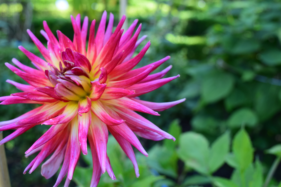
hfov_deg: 43.6
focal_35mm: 45
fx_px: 351
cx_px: 140
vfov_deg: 29.9
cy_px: 94
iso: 400
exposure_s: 1/125
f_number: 9
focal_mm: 30
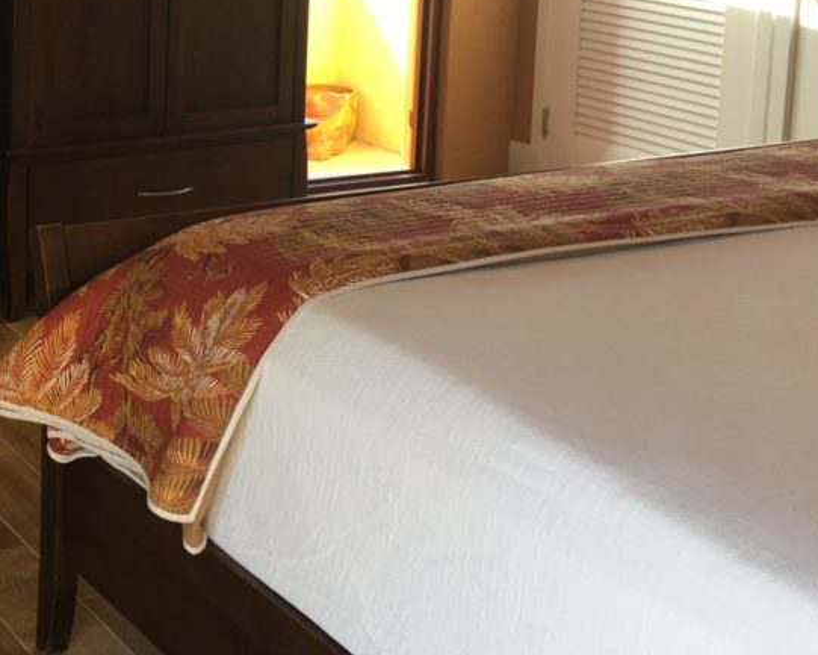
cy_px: 27
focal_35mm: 67
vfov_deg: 22.1
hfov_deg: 26.8
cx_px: 12
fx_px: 1622
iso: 32
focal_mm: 4.15
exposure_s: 1/120
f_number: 2.2
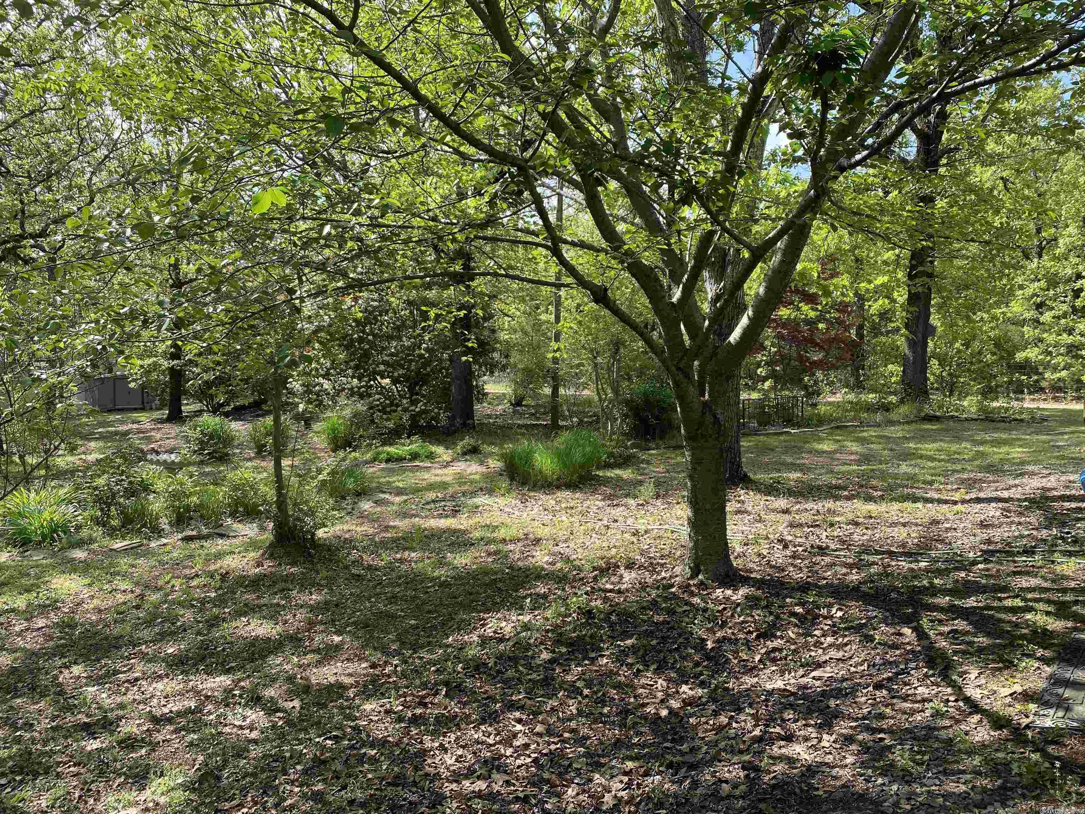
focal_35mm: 26
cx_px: 542
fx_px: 815
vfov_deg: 53.1
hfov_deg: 67.3
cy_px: 407
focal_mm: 4.25
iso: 32
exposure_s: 1/510
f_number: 1.8
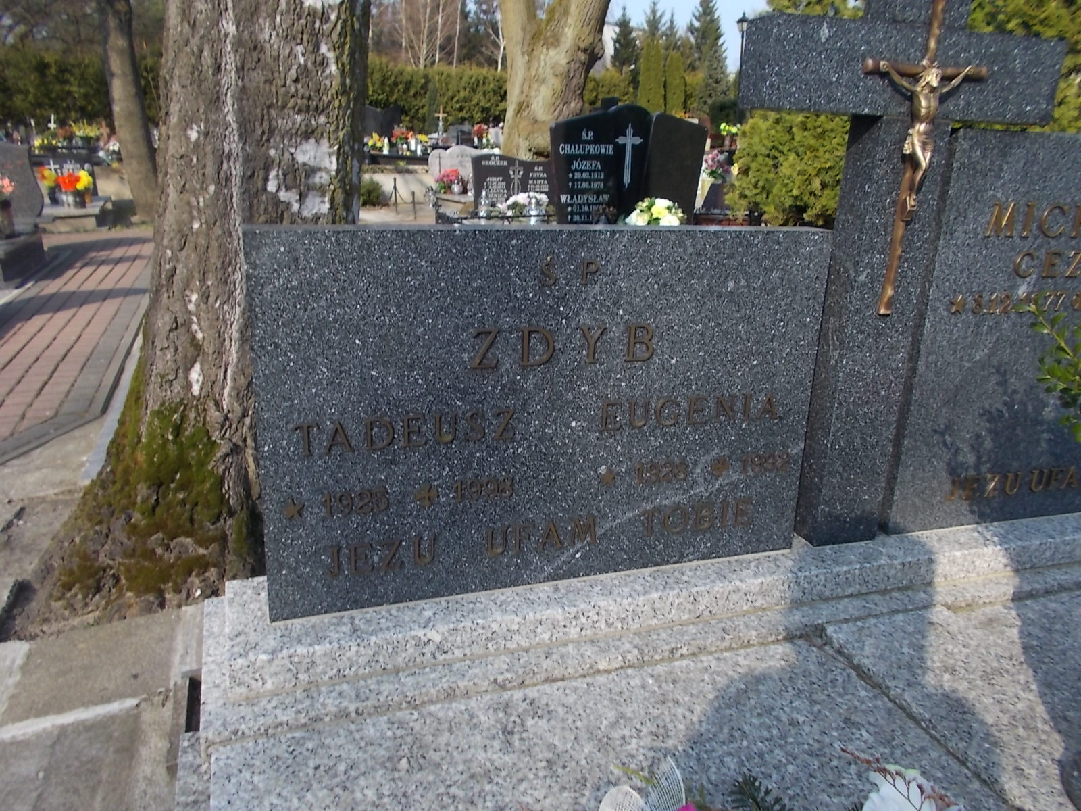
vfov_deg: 53.1
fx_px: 812
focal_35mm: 26
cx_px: 540
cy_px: 406
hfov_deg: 67.3
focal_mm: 4.6
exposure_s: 1/80
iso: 80
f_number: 8
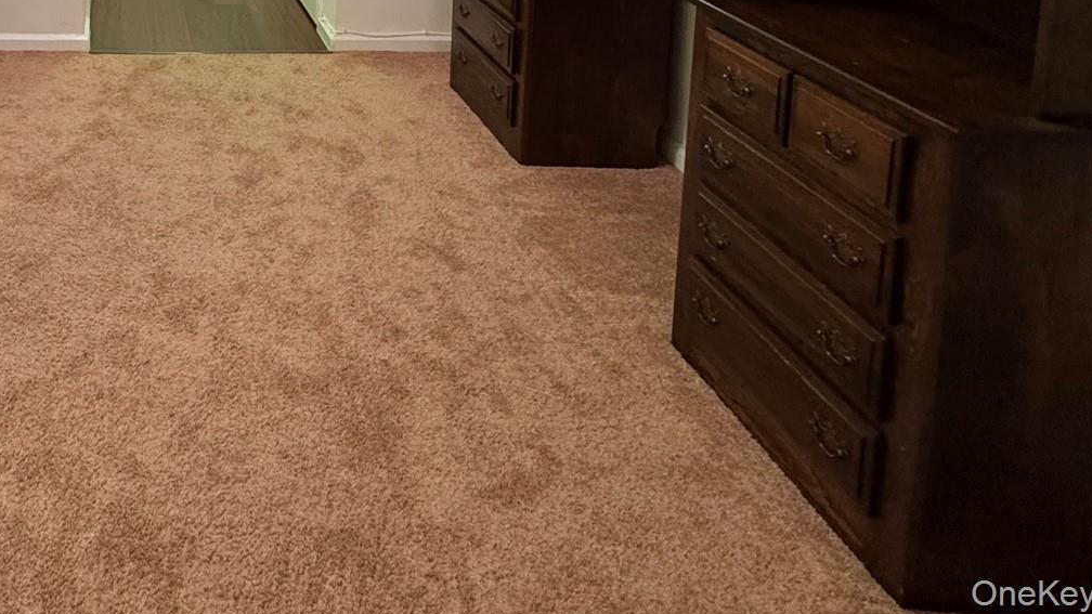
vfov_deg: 29.3
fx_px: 898
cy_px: -212
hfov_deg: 53.6
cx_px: 82
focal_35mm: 31
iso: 320
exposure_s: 1/60
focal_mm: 2.22
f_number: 2.2
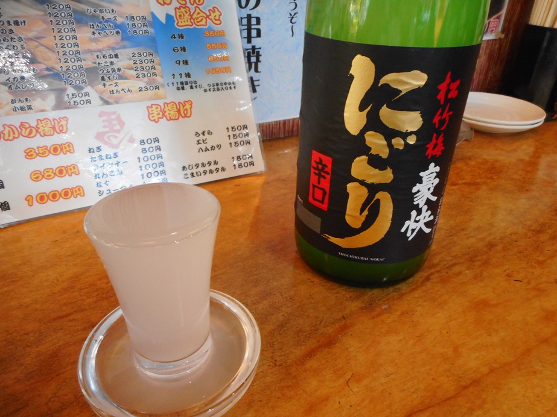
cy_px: 215
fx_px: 418
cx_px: 283
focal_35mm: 26
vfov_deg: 53.0
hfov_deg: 67.3
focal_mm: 4.5
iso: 400
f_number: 3.7
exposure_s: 1/13
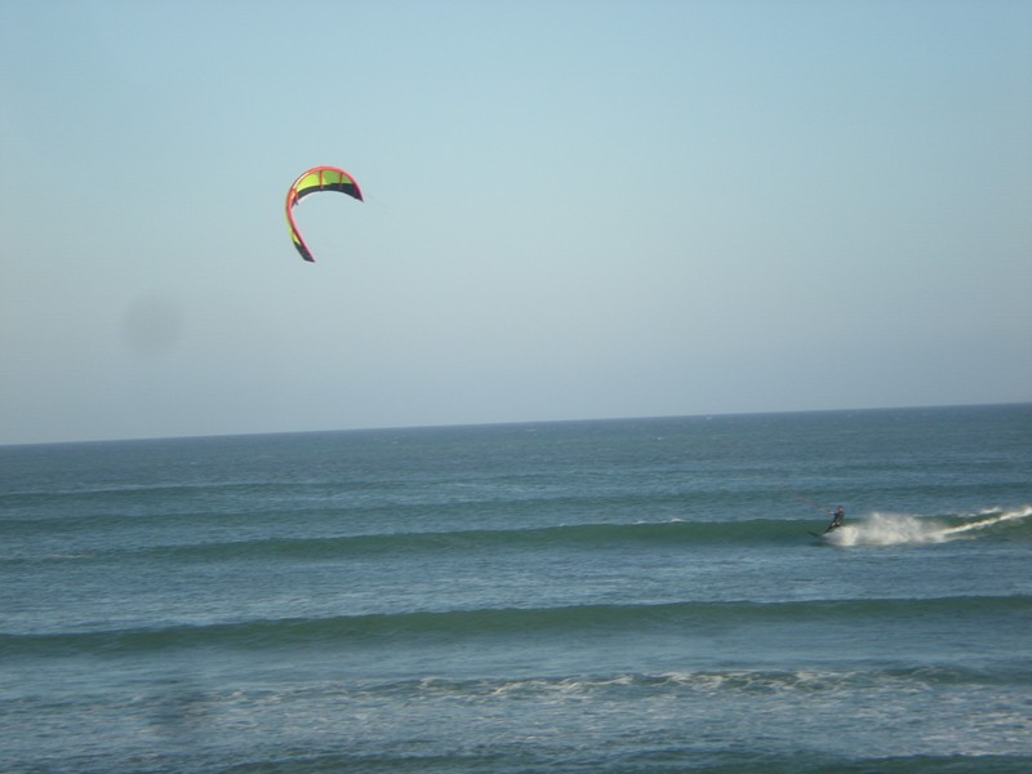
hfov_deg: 17.3
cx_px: 516
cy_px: 387
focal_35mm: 114
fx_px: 3399
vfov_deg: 13.0
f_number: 5.9
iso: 50
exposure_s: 1/157
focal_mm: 18.9
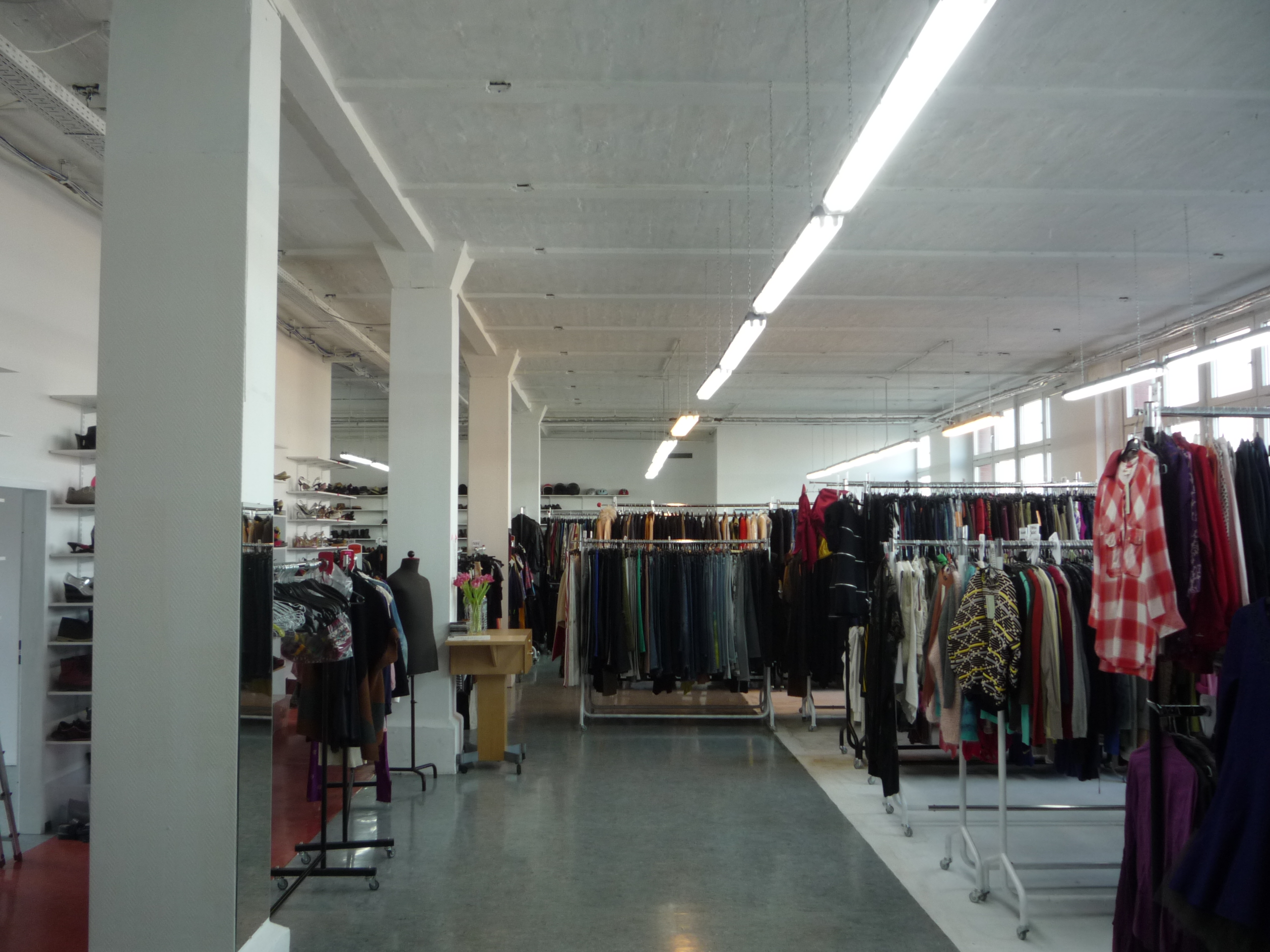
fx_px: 1101
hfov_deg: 60.0
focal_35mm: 30
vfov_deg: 46.8
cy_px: 476
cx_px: 635
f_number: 3.3
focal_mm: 5.2
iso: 125
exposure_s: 1/30
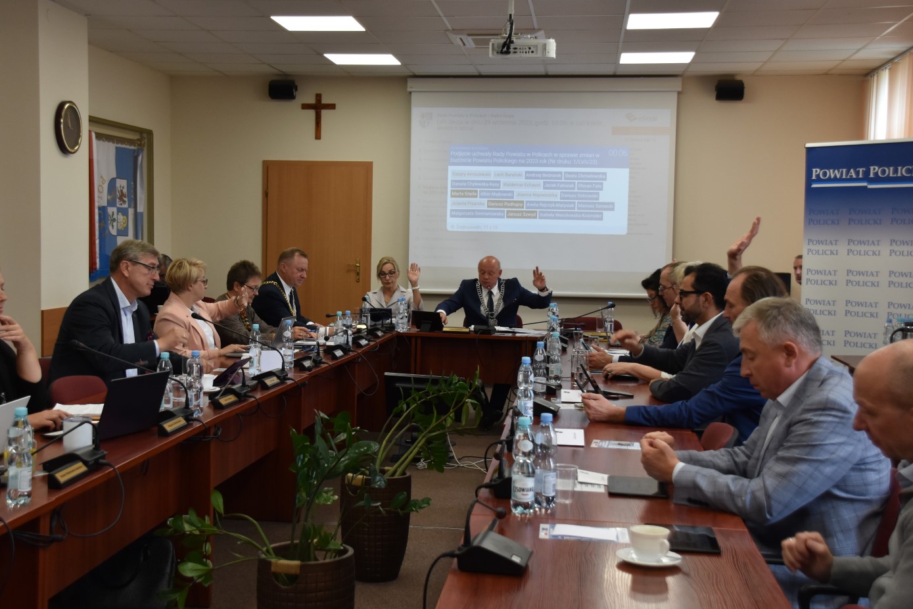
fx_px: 1420
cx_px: 412
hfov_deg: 35.6
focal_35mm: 56
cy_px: 297
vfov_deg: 24.2
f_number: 5.6
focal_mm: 32
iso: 800
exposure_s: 1/125
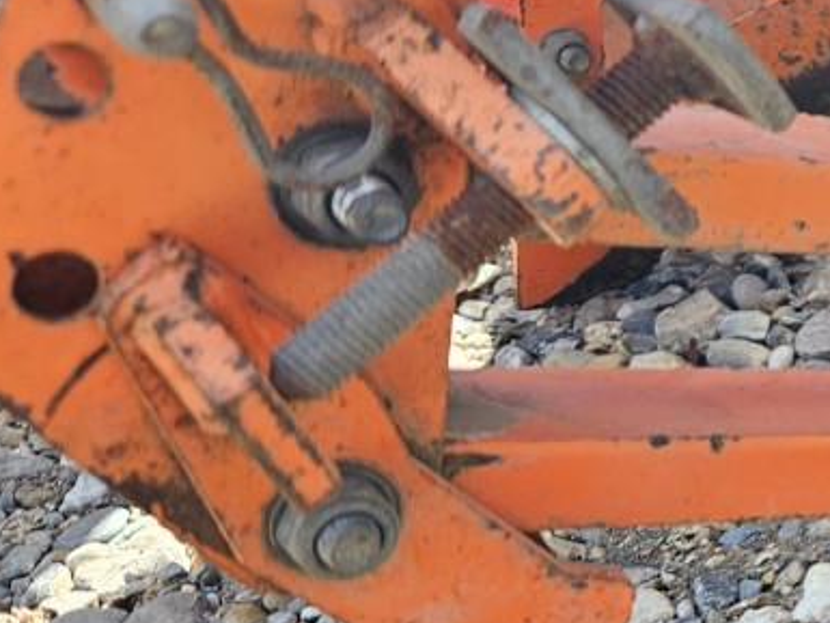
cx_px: 1503
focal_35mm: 86
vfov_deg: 17.2
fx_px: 2063
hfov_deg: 18.0
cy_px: 347
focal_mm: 5.4
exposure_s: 1/209
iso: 25
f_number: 1.8
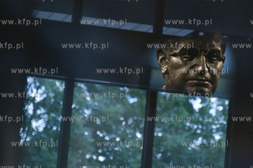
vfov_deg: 6.2
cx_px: 151
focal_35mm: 223
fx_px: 1563
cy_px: 82
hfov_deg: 9.3
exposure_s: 1/100
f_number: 5.6
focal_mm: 105
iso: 400
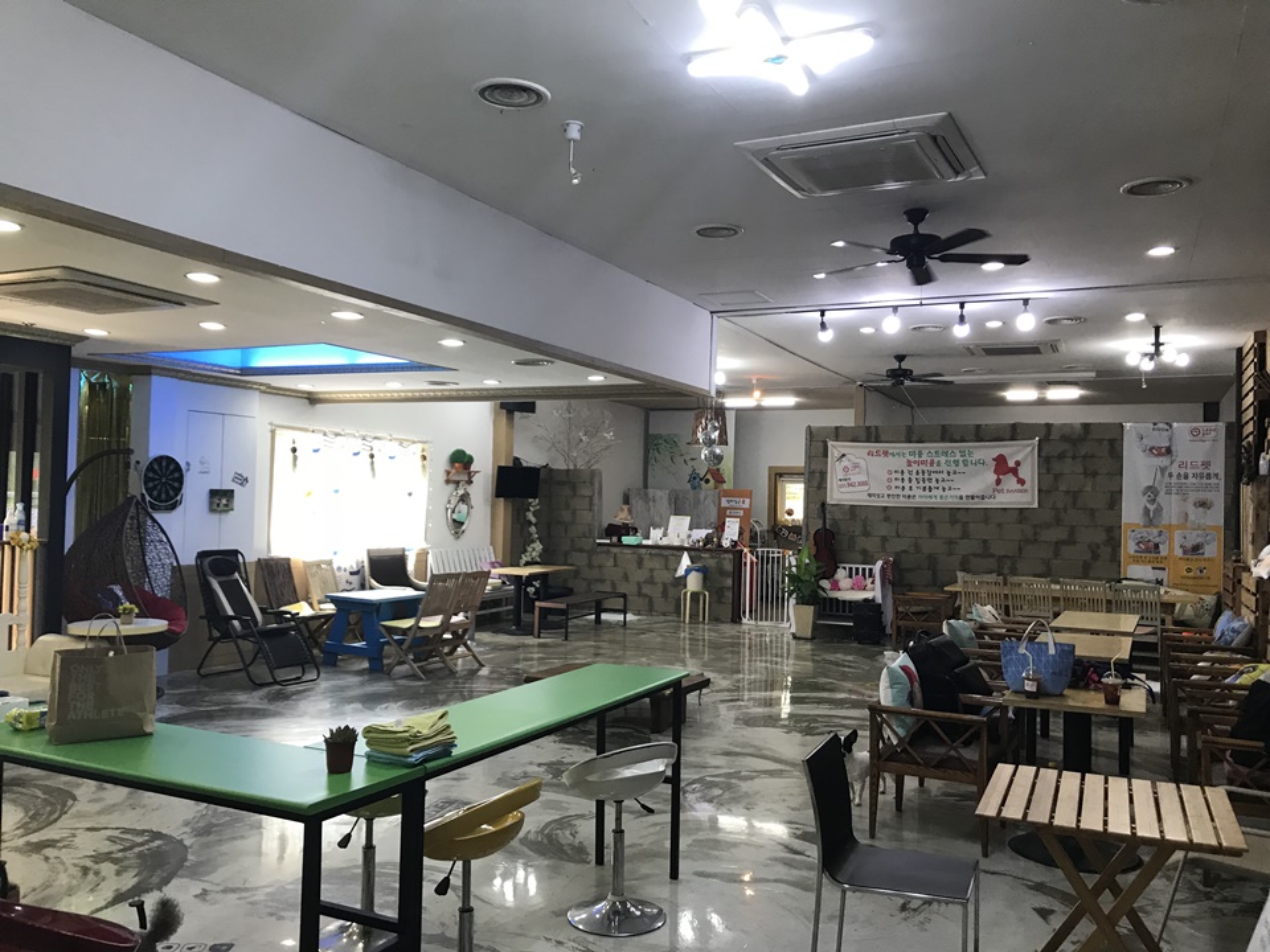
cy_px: 476
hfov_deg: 63.4
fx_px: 1027
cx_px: 635
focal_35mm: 28
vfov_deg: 49.7
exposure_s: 1/30
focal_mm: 3.99
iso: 25
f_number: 1.8
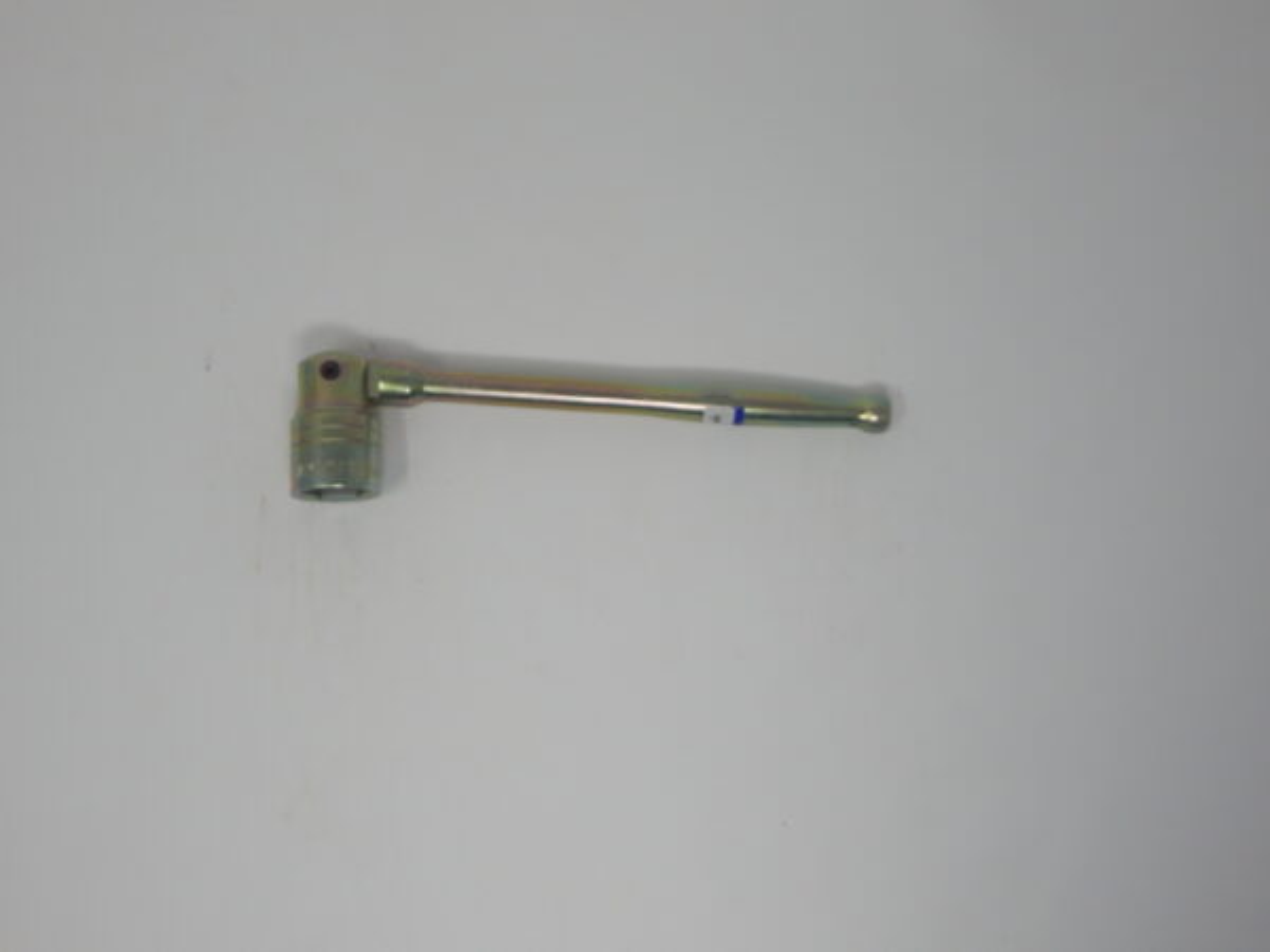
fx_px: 1137
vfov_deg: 45.4
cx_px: 635
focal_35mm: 31
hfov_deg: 58.4
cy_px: 476
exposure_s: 1/160
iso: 125
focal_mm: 5.6
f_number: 3.2
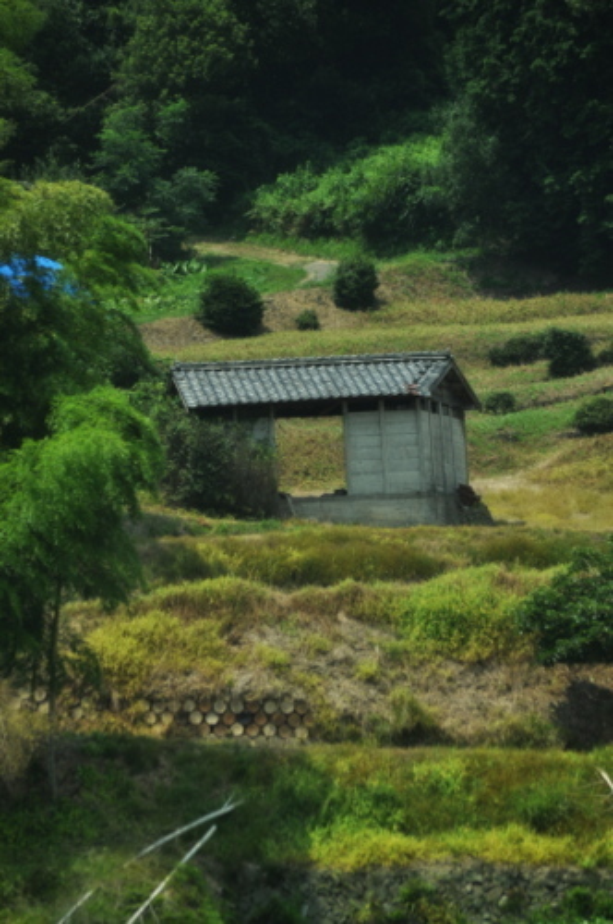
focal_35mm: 188
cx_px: 306
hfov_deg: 7.3
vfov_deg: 11.0
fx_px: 4802
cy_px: 462
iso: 200
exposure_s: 1/1000
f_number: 5.6
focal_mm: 125
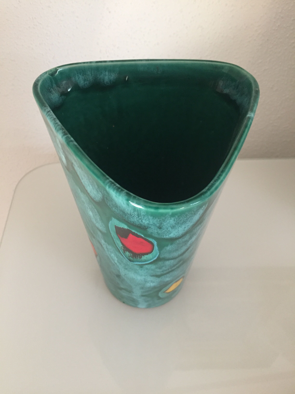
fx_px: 330
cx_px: 148
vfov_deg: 61.7
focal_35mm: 29
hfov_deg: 48.2
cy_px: 197
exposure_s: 1/20
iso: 250
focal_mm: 4.15
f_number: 2.2
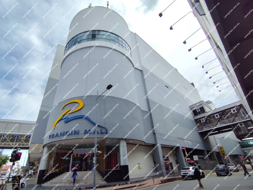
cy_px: 95
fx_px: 117
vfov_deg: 78.1
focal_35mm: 16
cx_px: 126
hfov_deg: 94.5
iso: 50
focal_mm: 1.65
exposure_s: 1/2683
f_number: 2.2
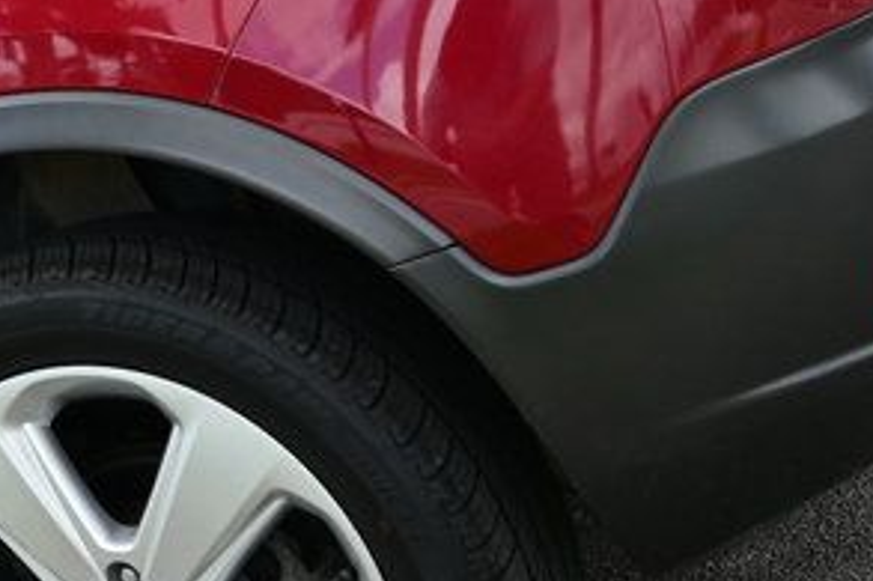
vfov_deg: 16.1
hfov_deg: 22.2
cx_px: -200
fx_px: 2036
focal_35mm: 84
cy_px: 83
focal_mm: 16
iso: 100
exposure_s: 1/125
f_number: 5.6
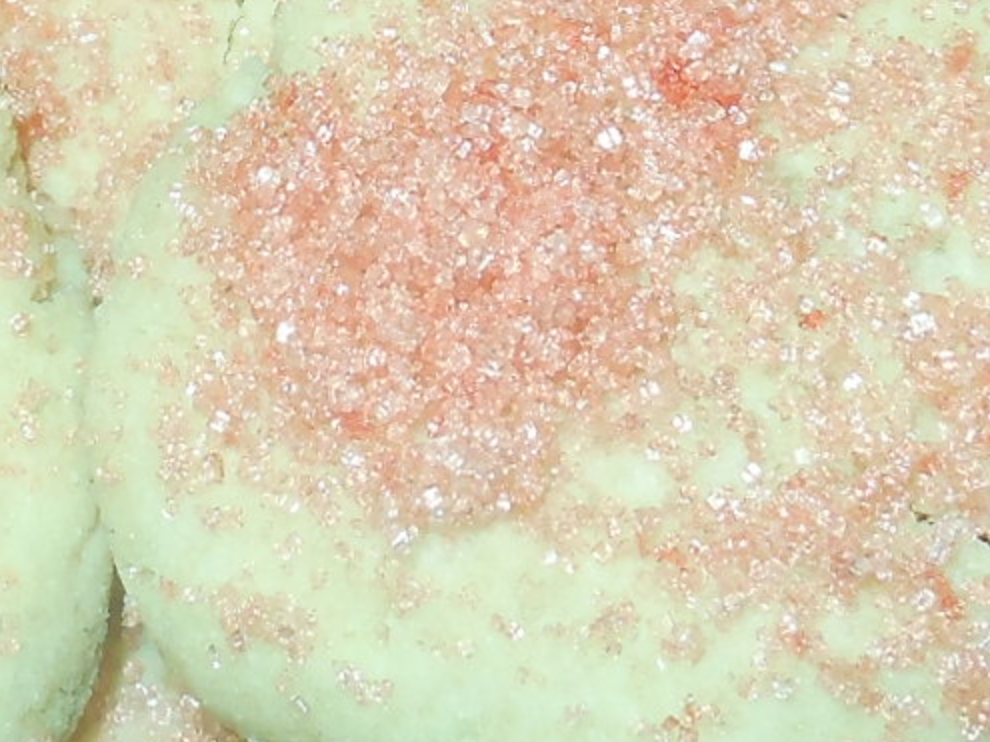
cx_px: 62
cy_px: -376
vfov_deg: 9.3
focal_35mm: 156
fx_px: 4460
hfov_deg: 12.5
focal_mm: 6.1
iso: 125
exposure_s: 1/30
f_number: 3.4
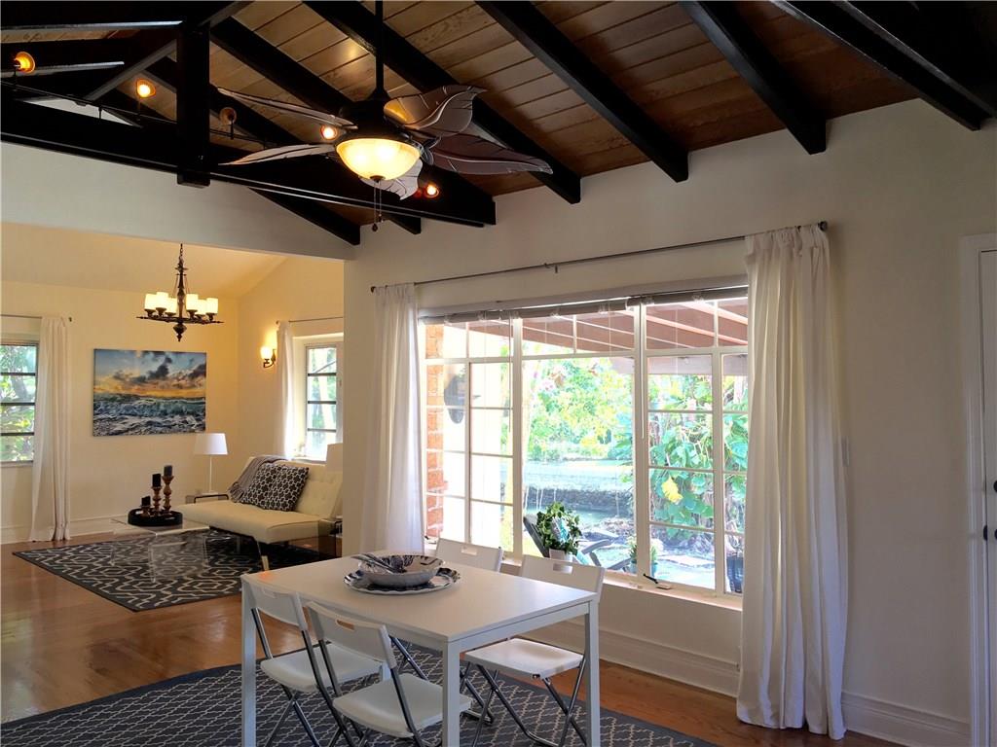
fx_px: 835
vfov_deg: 48.2
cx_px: 498
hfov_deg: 61.7
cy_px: 374
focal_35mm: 29
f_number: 2.2
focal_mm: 4.15
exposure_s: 1/60
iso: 32
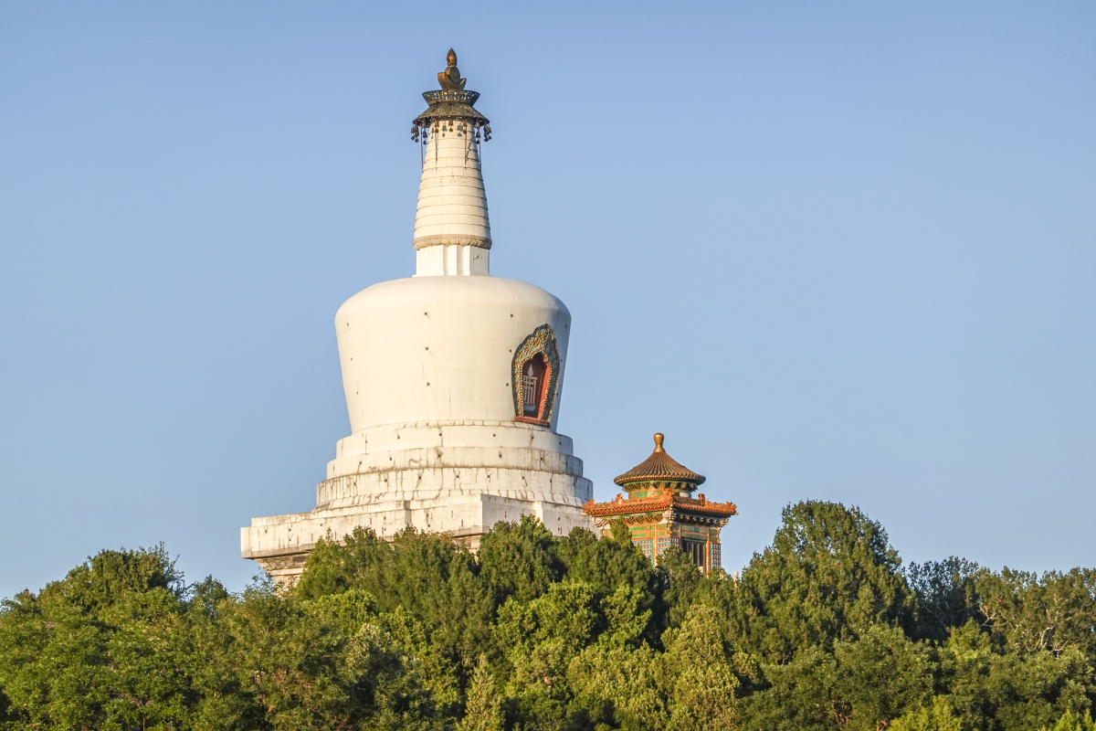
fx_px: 6088
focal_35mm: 200
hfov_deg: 10.3
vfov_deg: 6.9
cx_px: 548
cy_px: 366
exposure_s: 1/640
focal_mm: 72
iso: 125
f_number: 5.6
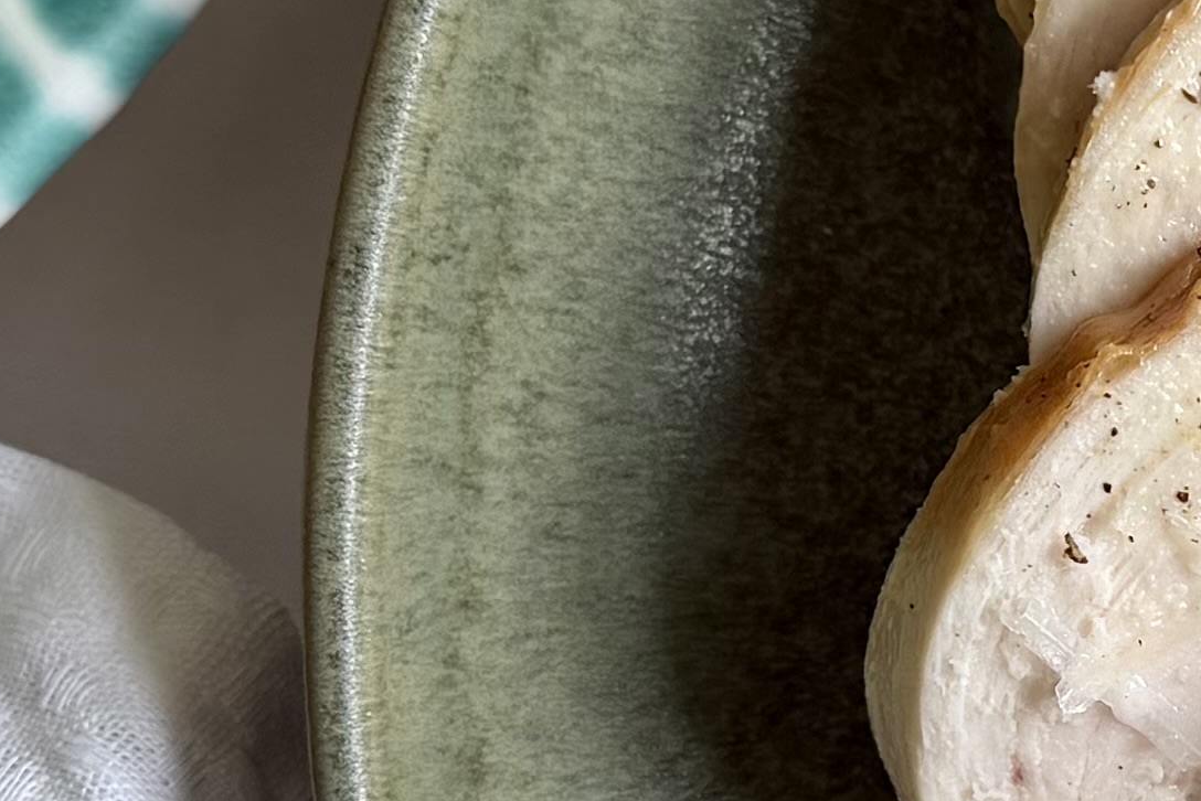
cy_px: 491
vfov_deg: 10.5
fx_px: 4371
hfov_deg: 15.2
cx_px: 1333
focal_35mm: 131
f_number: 1.78
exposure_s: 1/488
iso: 80
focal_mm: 6.76
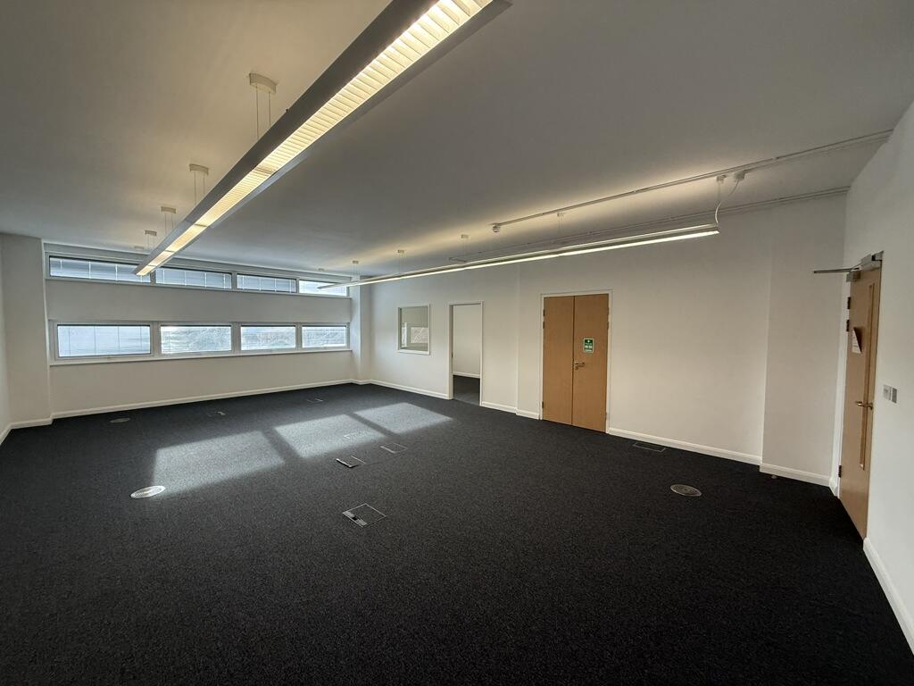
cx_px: 457
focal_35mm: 14
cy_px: 343
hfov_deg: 102.1
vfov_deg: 85.7
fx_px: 370
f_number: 2.2
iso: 200
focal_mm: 2.22
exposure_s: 1/100
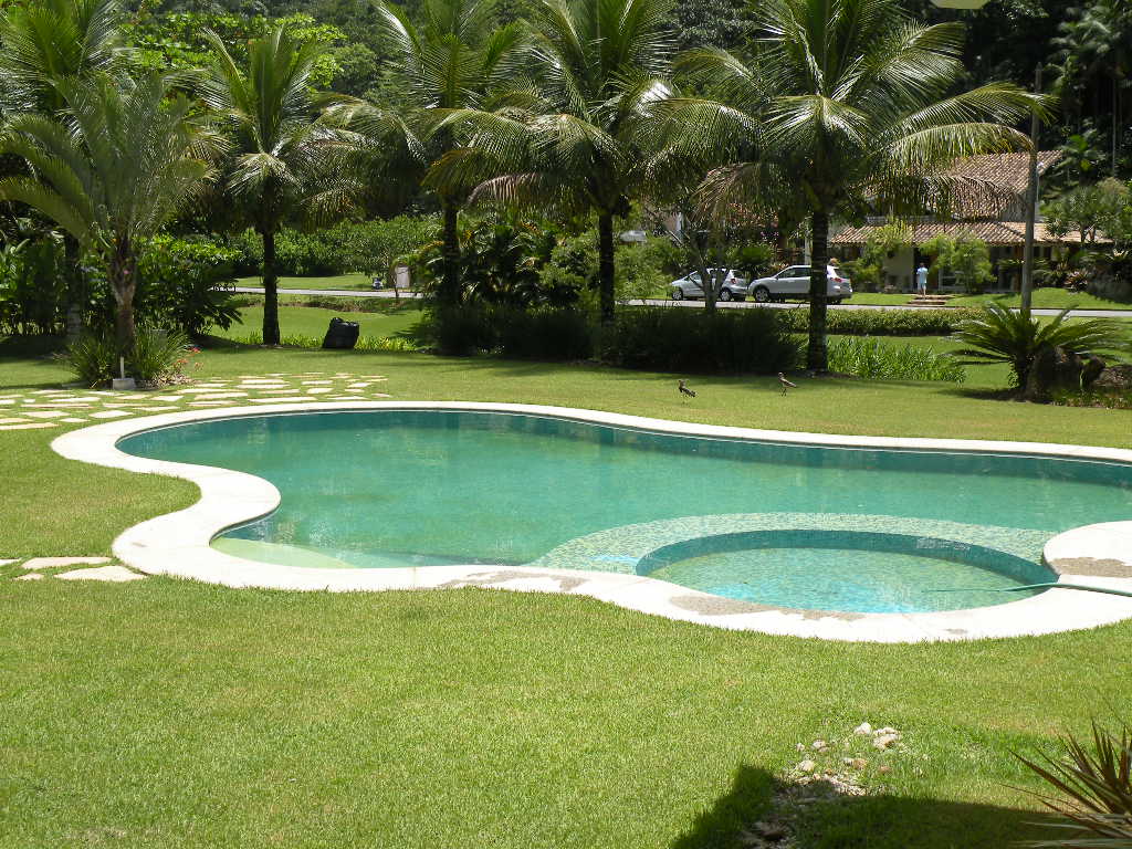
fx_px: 1373
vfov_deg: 34.3
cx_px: 566
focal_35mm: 42
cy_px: 424
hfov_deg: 44.8
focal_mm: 7.4
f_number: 4.5
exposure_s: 1/464
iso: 64
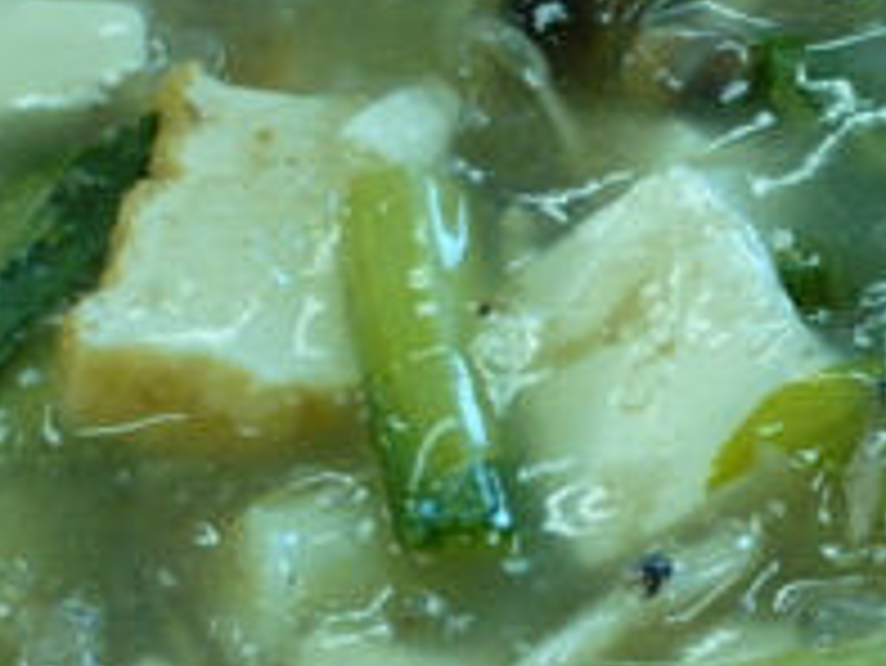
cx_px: 1142
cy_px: 603
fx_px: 3637
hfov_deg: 13.4
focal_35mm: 142
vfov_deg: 10.4
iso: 100
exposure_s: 1/30
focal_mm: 5.8
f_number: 2.8
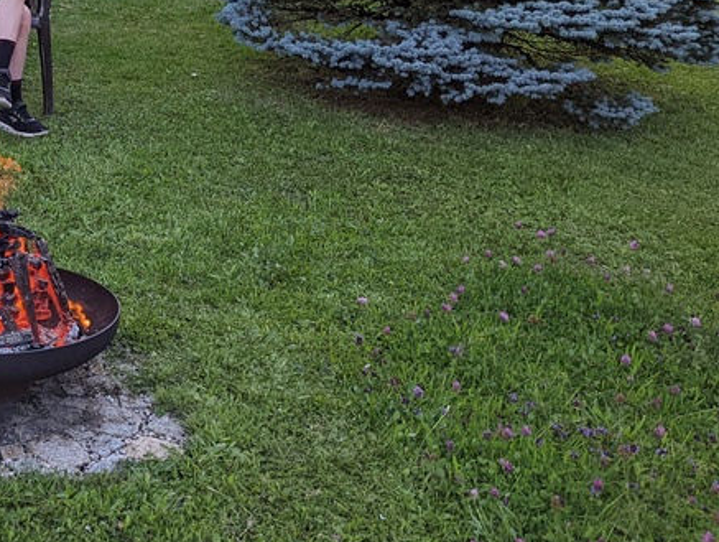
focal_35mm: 56
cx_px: -8
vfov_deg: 24.5
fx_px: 1165
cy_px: -46
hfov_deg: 31.6
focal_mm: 6.81
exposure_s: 1/430
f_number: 1.85
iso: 148
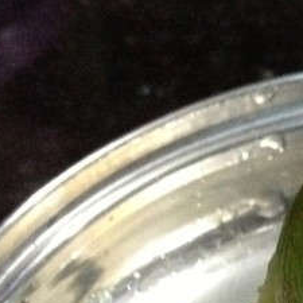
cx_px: 467
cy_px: 376
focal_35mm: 141
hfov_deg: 11.8
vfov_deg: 12.1
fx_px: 1396
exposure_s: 1/15
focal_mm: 4.28
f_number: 2.4
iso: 640
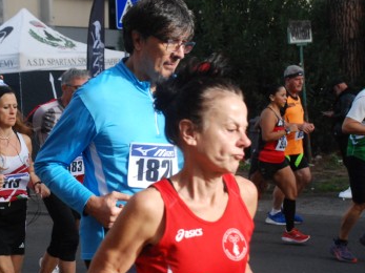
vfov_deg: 15.6
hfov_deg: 20.5
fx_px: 1001
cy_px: 128
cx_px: 92
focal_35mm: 95
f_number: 5
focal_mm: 38
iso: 1000
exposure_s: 1/1250
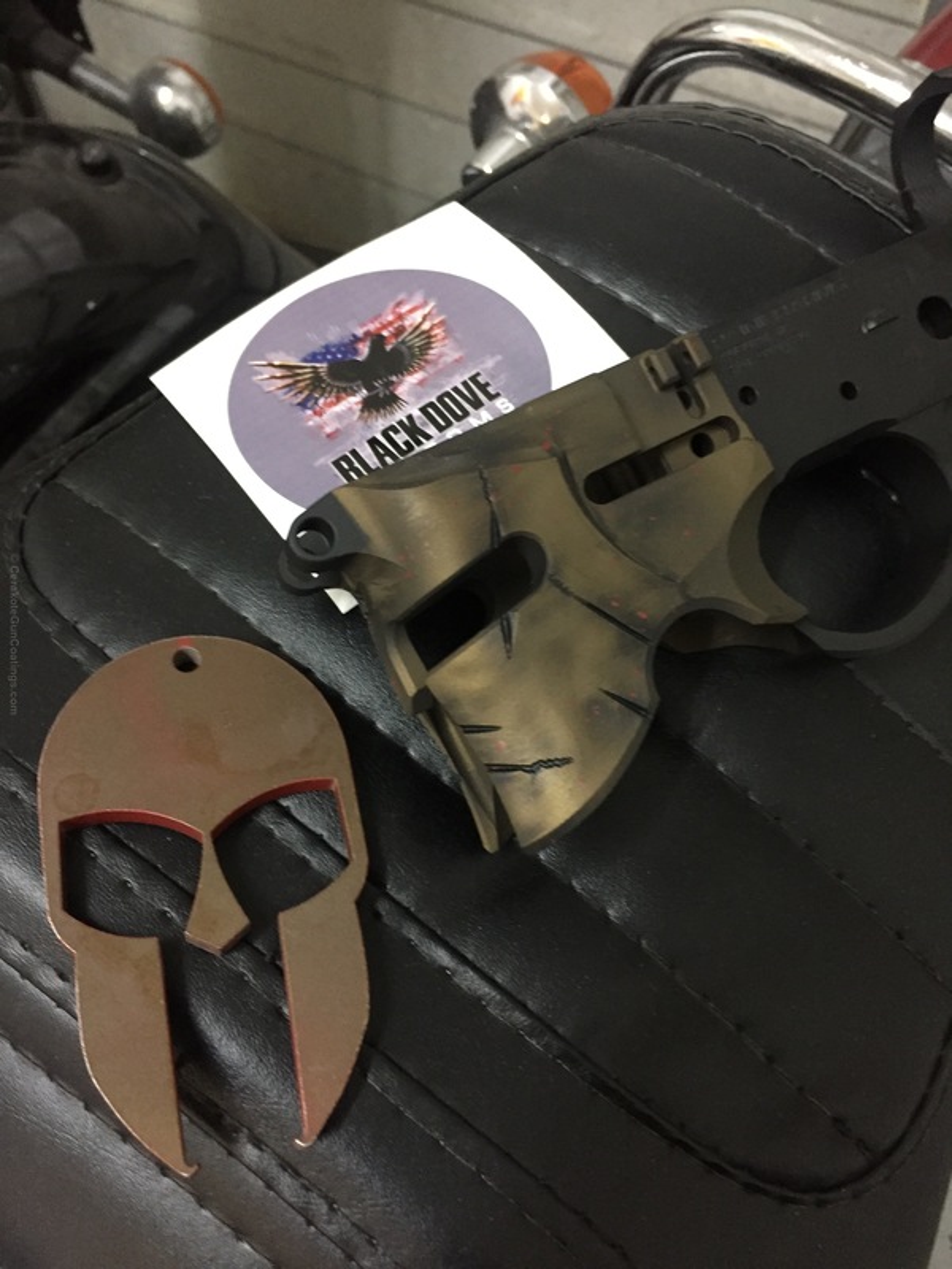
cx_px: 476
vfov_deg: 61.7
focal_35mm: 29
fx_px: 1063
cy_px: 634
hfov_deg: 48.2
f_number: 2.2
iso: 250
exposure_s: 1/15
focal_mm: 4.15
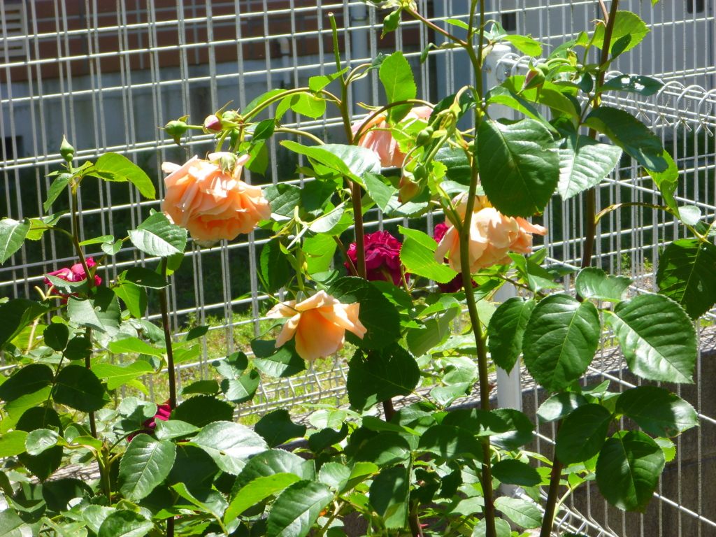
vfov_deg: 15.1
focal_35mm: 98
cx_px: 358
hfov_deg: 20.0
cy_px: 268
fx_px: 2027
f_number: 5.7
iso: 80
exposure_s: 1/100
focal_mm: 17.4
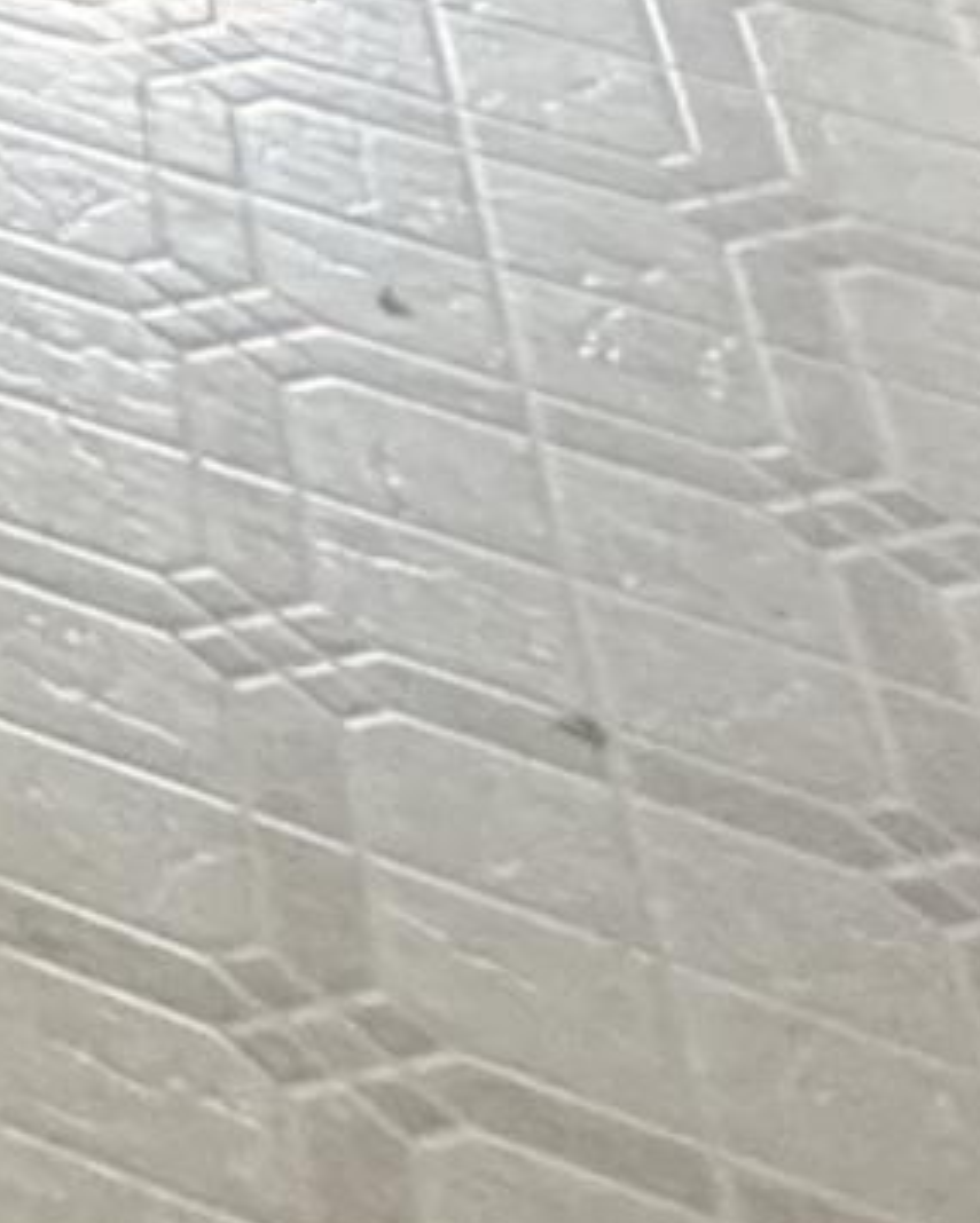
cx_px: -3081
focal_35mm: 115
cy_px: -2340
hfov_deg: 7.8
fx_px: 4168
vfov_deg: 11.2
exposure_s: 1/60
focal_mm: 2.22
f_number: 2.2
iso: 400
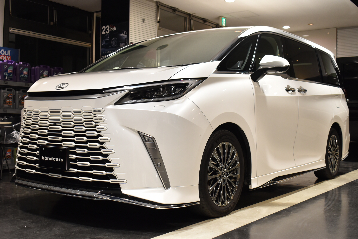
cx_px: 179
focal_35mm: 42
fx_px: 418
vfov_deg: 31.9
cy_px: 120
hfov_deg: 46.4
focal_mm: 28
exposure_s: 1/50
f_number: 4.5
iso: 800
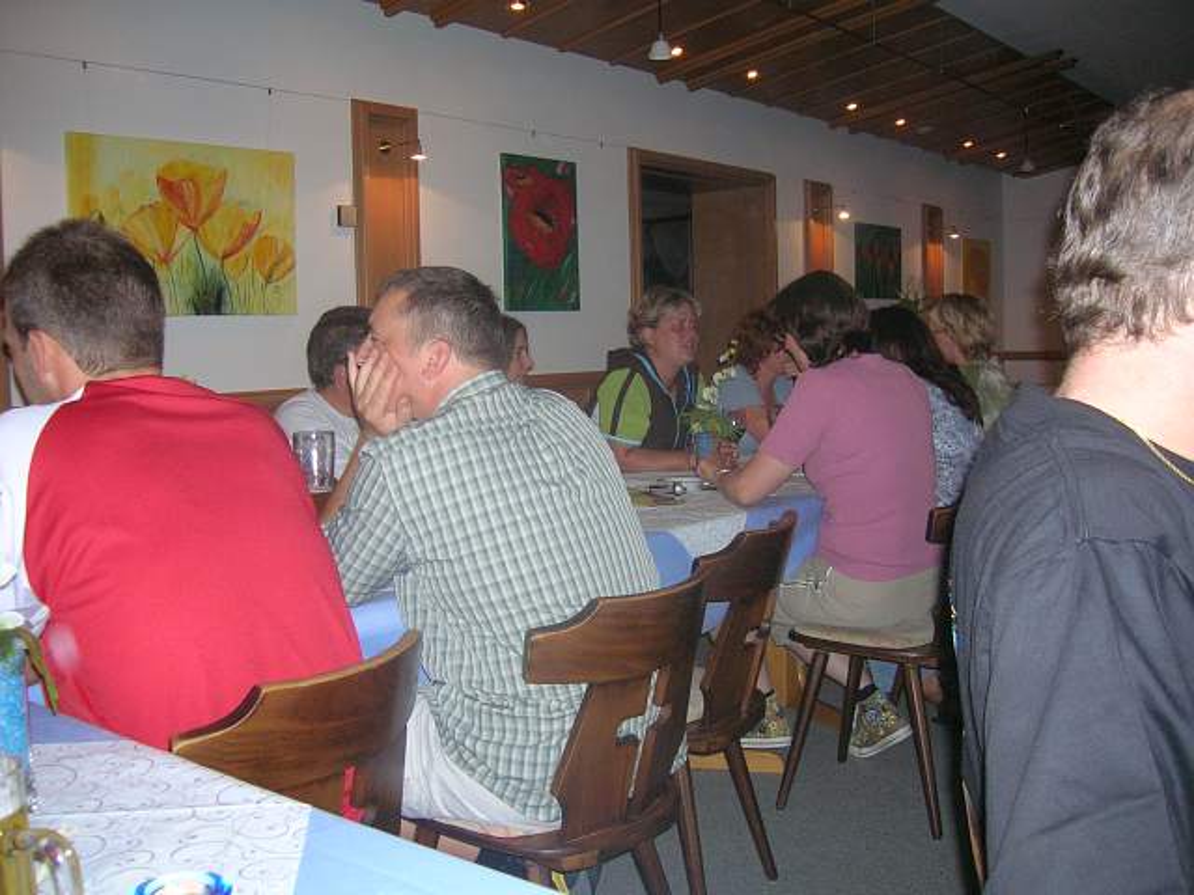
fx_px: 1173
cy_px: 448
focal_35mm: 34
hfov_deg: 54.0
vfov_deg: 41.8
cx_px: 597
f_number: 2.9
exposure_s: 1/60.1
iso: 117
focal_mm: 5.7
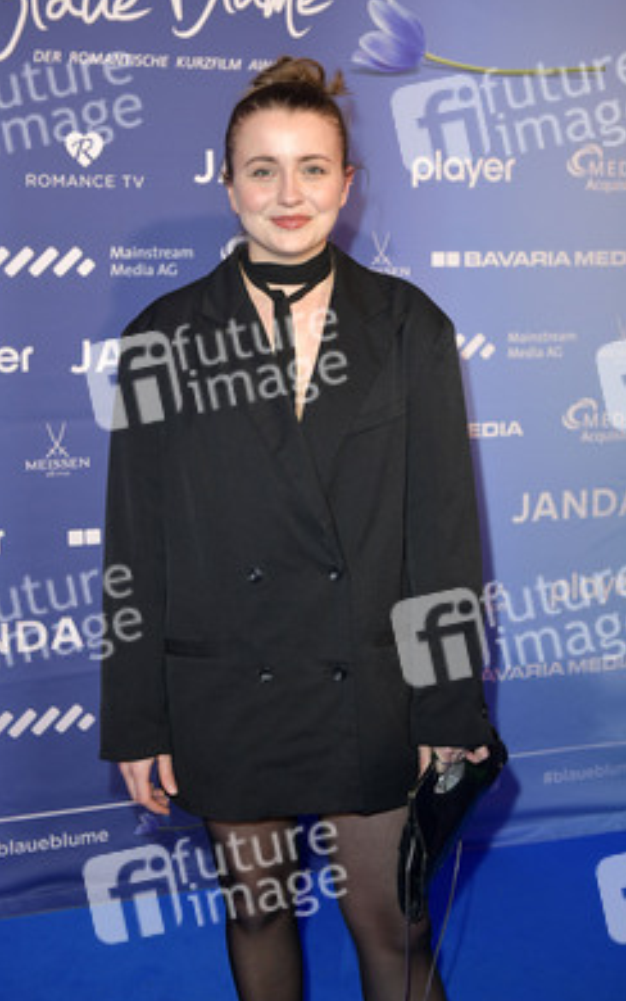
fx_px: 1282
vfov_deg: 42.6
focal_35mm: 47
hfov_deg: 27.4
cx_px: 290
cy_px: 498
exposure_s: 1/250
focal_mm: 45
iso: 1000
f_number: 5
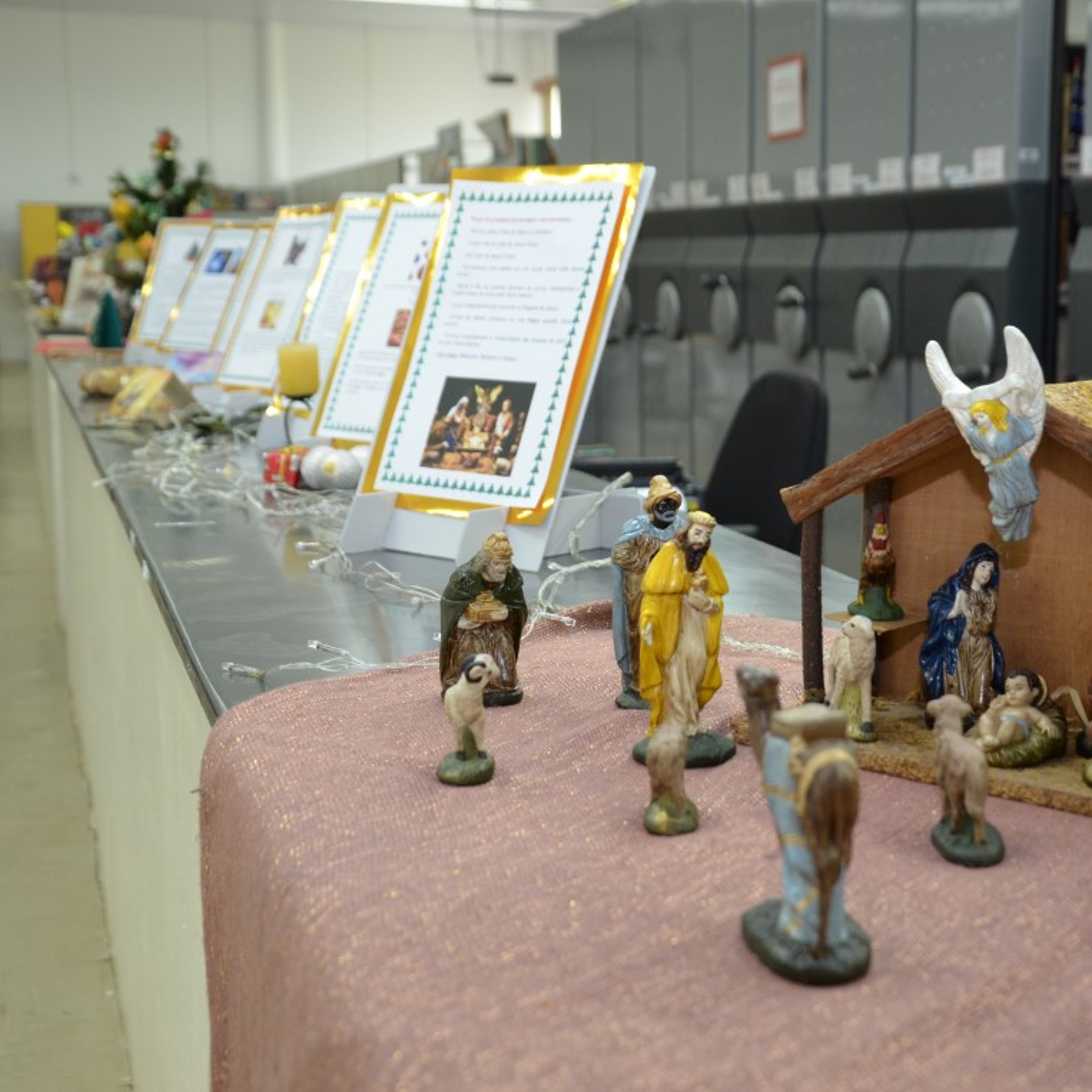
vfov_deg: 29.6
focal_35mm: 58
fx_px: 2070
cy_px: 548
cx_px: 686
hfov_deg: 29.4
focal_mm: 30
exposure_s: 1/60
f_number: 4.2
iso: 800
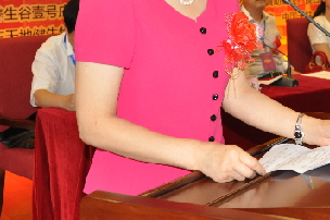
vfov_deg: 17.4
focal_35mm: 77
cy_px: 14
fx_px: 705
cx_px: 231
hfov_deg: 26.1
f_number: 4
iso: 800
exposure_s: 1/60
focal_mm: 26
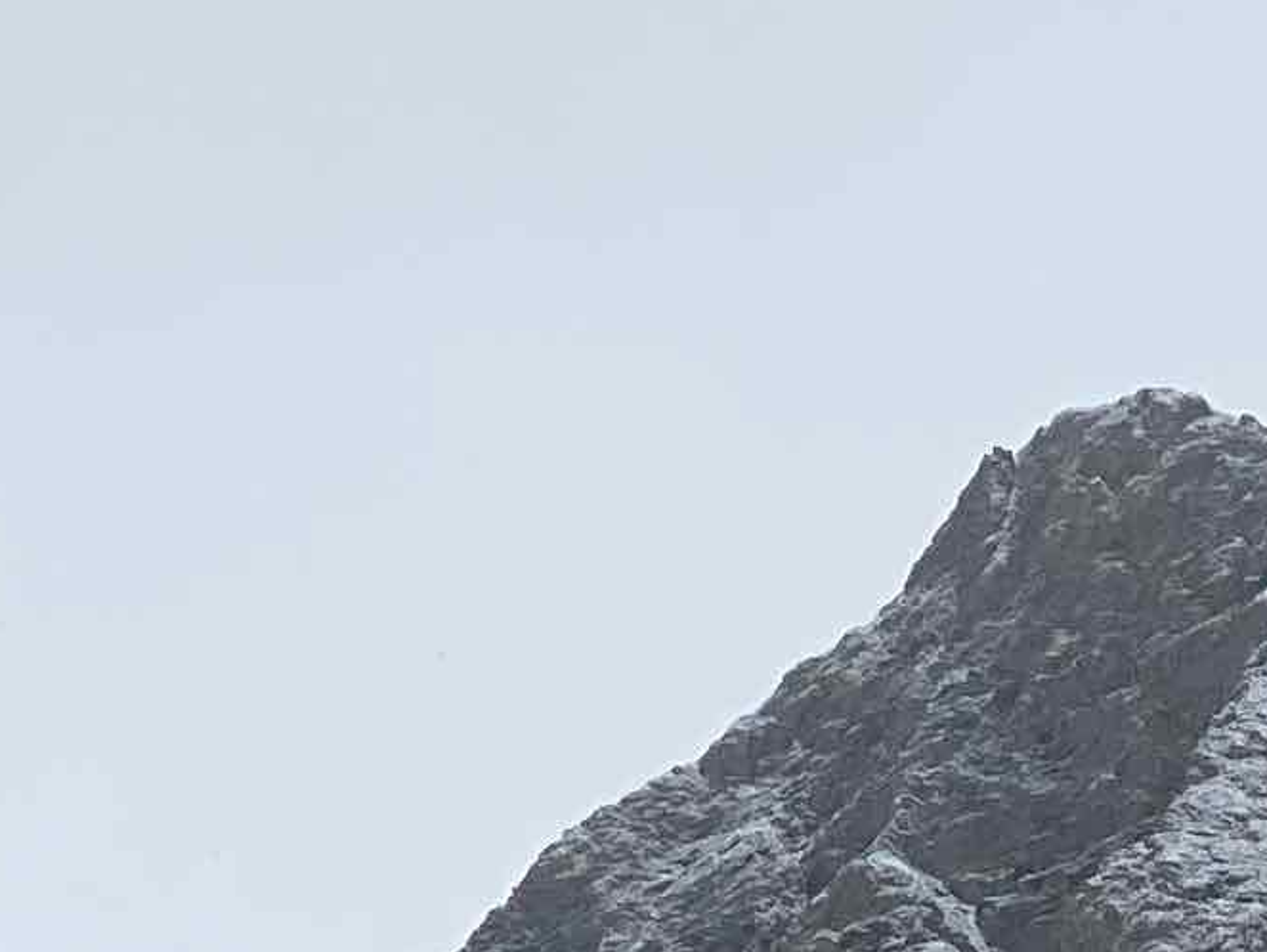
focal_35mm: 316
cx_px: 556
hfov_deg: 6.3
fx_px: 11572
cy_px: 2151
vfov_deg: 4.6
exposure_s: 1/5319
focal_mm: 6
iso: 25
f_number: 2
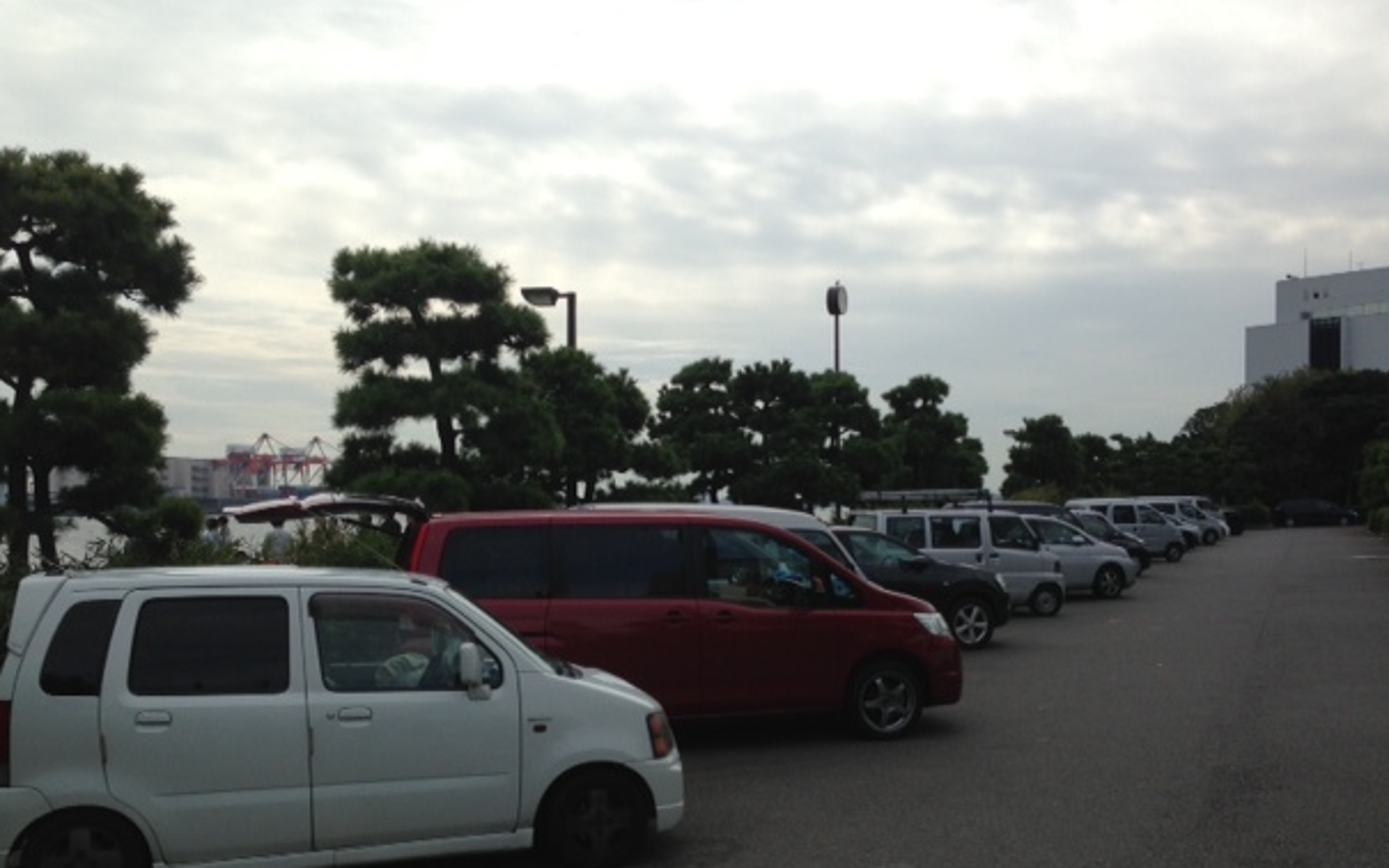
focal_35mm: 37
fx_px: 1400
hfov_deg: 52.7
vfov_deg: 34.4
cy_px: 505
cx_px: 721
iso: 50
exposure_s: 1/2358
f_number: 2.4
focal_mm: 4.13
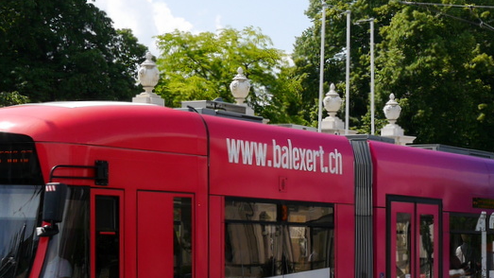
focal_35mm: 80
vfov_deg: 15.0
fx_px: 1048
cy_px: 232
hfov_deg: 26.3
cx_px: 355
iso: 160
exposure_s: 1/400
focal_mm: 16
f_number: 7.1
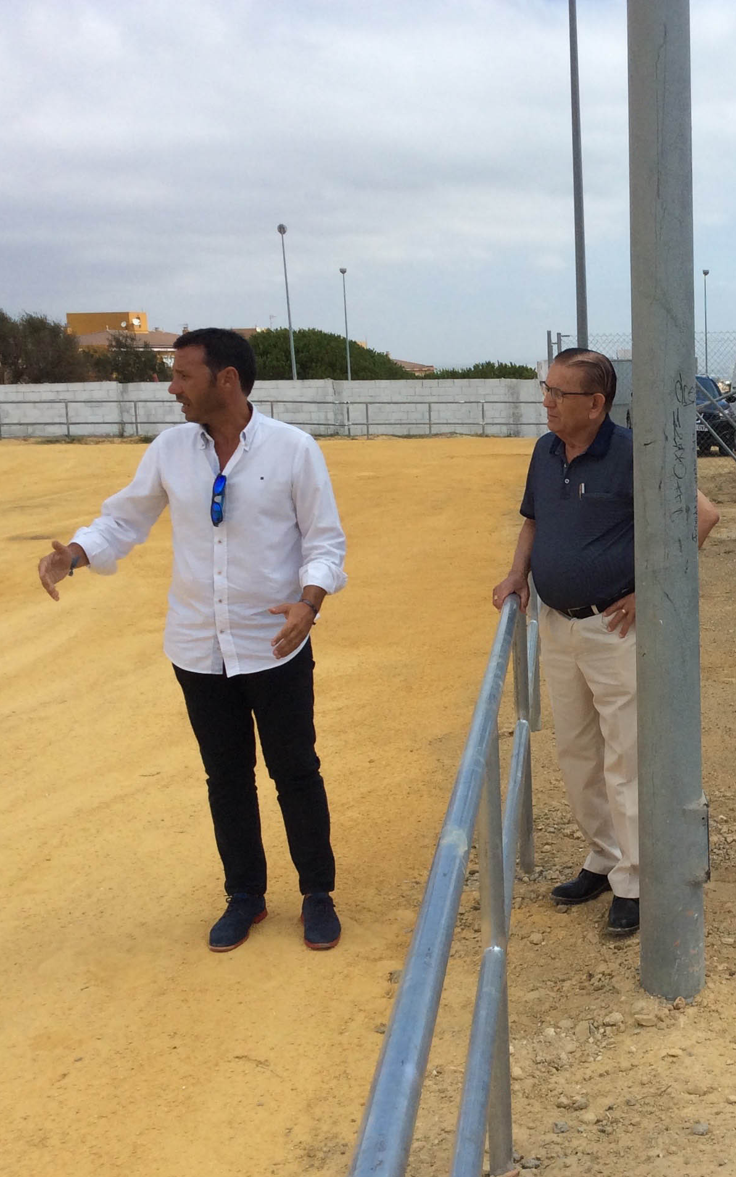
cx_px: 688
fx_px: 1476
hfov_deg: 26.9
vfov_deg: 43.5
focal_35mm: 46
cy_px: 597
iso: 32
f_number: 2.4
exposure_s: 1/1972
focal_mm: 3.3
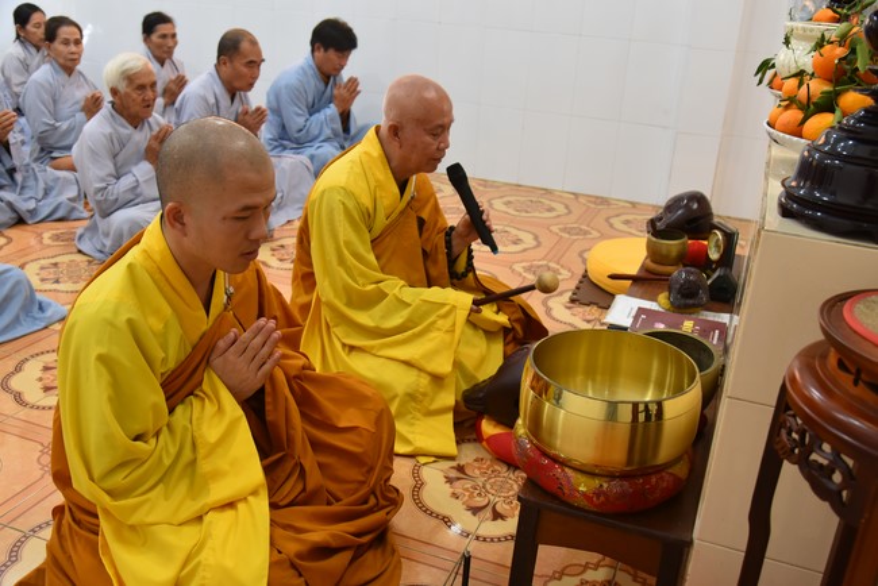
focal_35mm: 35
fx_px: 854
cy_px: 293
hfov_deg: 54.4
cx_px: 439
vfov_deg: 37.9
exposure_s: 1/100
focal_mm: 35
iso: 1600
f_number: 5
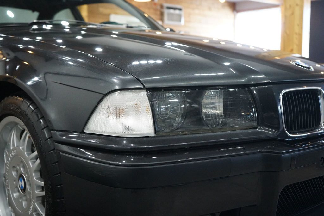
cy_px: 108
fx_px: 360
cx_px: 162
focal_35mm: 40
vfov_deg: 33.4
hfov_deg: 48.5
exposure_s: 1/200
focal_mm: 40
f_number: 4
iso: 10000
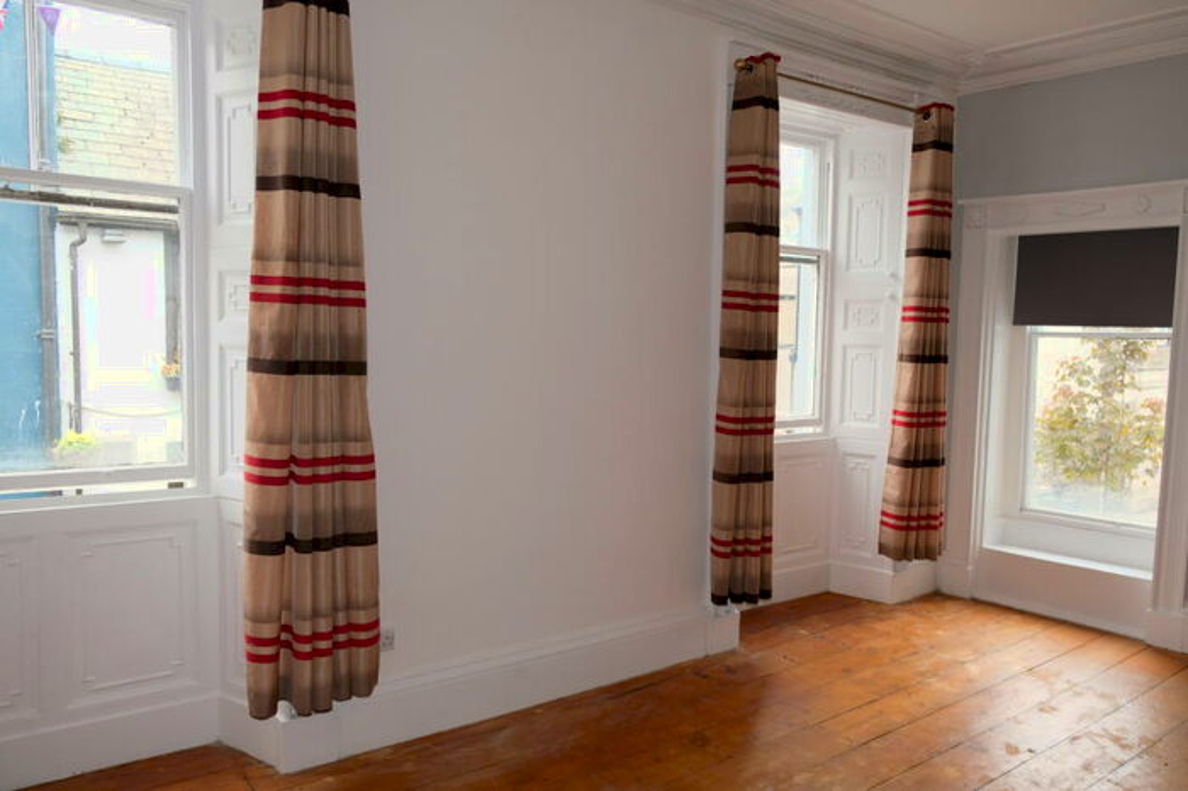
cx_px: 594
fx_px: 891
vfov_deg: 47.9
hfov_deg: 67.4
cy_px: 396
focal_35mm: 27
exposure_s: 1/140
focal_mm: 18
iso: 400
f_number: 4
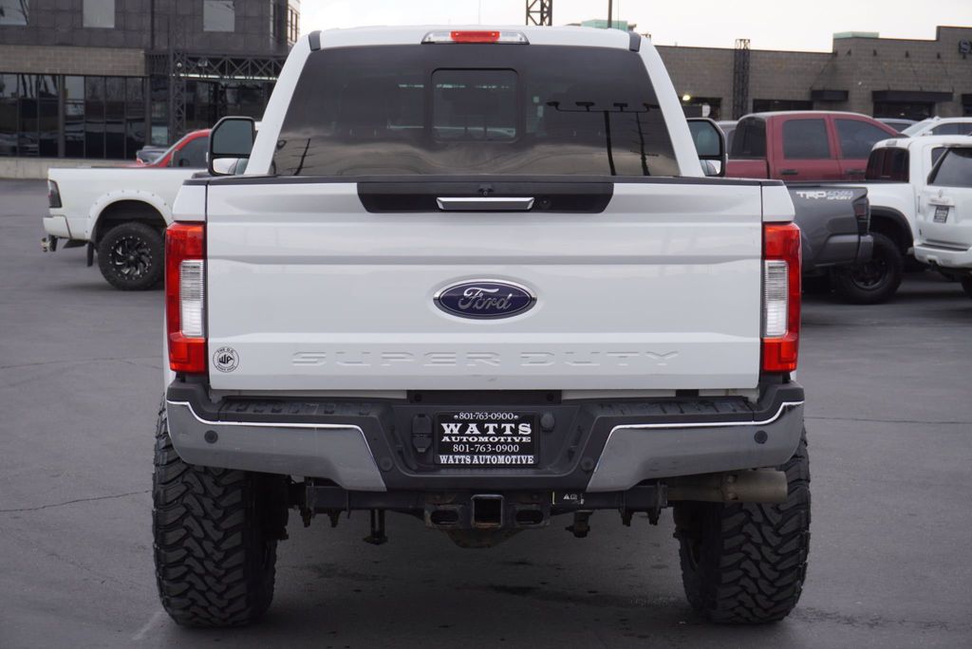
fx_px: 1823
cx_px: 486
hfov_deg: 29.8
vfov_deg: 20.2
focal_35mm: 68
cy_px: 324
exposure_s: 1/100
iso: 100
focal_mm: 45
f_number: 6.3
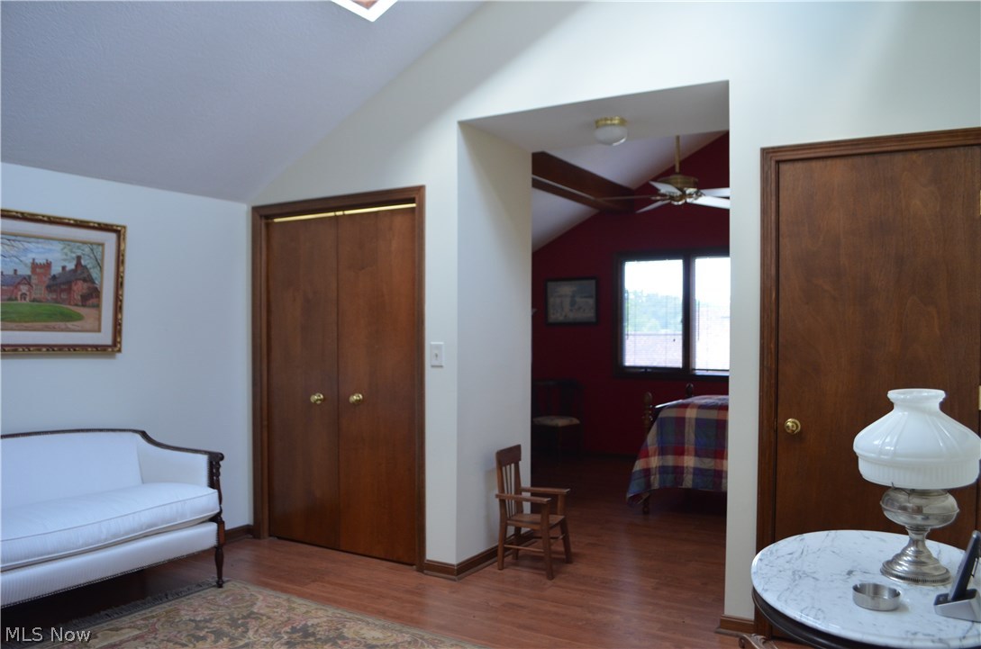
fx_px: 734
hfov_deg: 67.5
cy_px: 324
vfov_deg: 47.7
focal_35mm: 27
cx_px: 490
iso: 800
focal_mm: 18
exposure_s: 1/60
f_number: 4.5
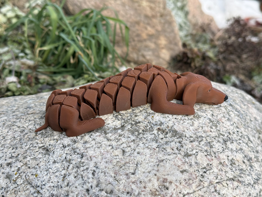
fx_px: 363
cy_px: 98
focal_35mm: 48
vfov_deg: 30.3
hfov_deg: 39.7
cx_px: 131
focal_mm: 6.76
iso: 80
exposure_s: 1/1456
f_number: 1.78
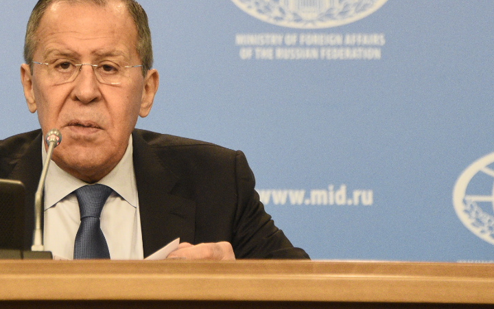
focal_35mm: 344
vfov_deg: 3.8
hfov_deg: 6.1
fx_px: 4631
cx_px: 70
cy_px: -21
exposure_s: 1/125
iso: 5000
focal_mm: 150
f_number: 5.6
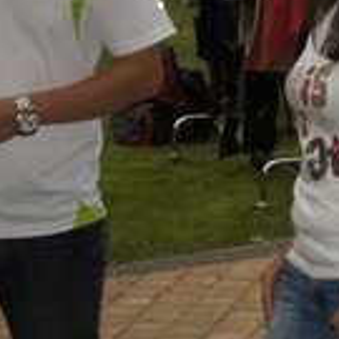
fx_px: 1906
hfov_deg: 9.4
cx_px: 728
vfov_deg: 9.9
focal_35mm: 172
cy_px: -121
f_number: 22
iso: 800
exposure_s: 1/160
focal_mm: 28
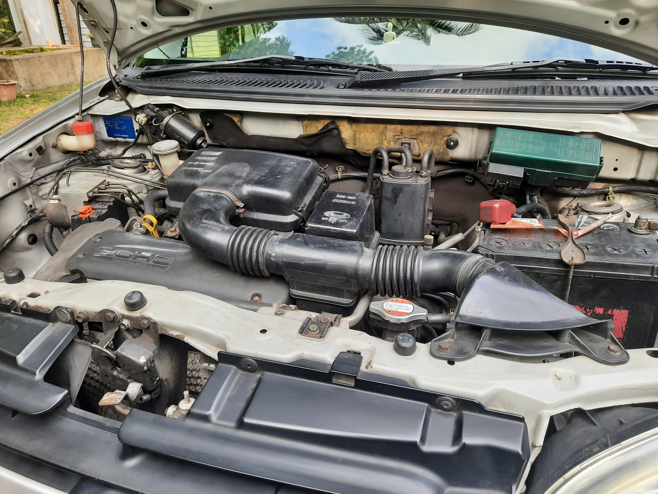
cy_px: 247
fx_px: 475
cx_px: 329
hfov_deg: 69.4
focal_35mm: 25
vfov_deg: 54.9
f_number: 2
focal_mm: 4.6
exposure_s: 1/100
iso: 32
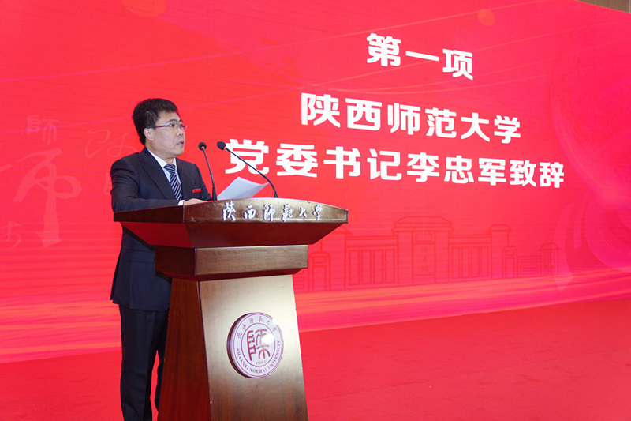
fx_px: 596
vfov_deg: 38.9
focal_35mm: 34
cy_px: 210
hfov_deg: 55.8
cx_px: 316
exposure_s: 1/200
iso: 800
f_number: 2.8
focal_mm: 34
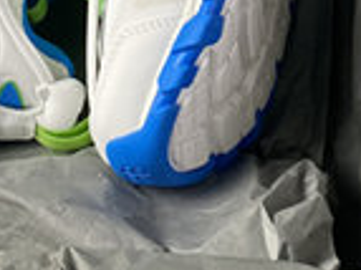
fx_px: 1323
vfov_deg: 11.4
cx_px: 252
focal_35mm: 127
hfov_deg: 15.5
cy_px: -69
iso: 80
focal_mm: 4.25
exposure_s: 1/100
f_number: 1.8
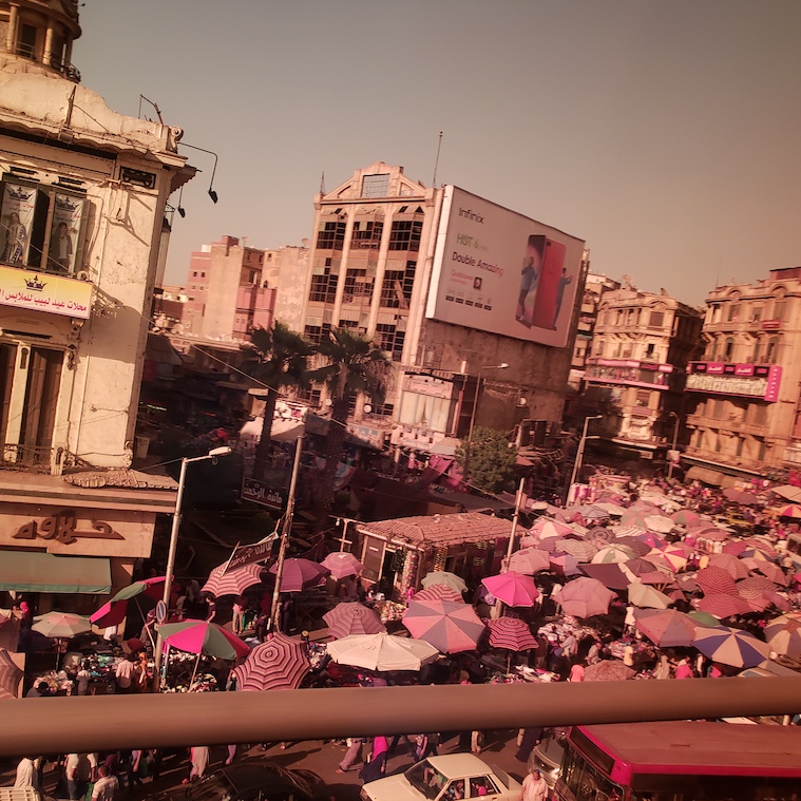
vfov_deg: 52.5
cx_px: 351
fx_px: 812
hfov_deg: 52.4
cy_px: 400
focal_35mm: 31
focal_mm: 4.3
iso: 125
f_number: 2.4
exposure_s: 1/100
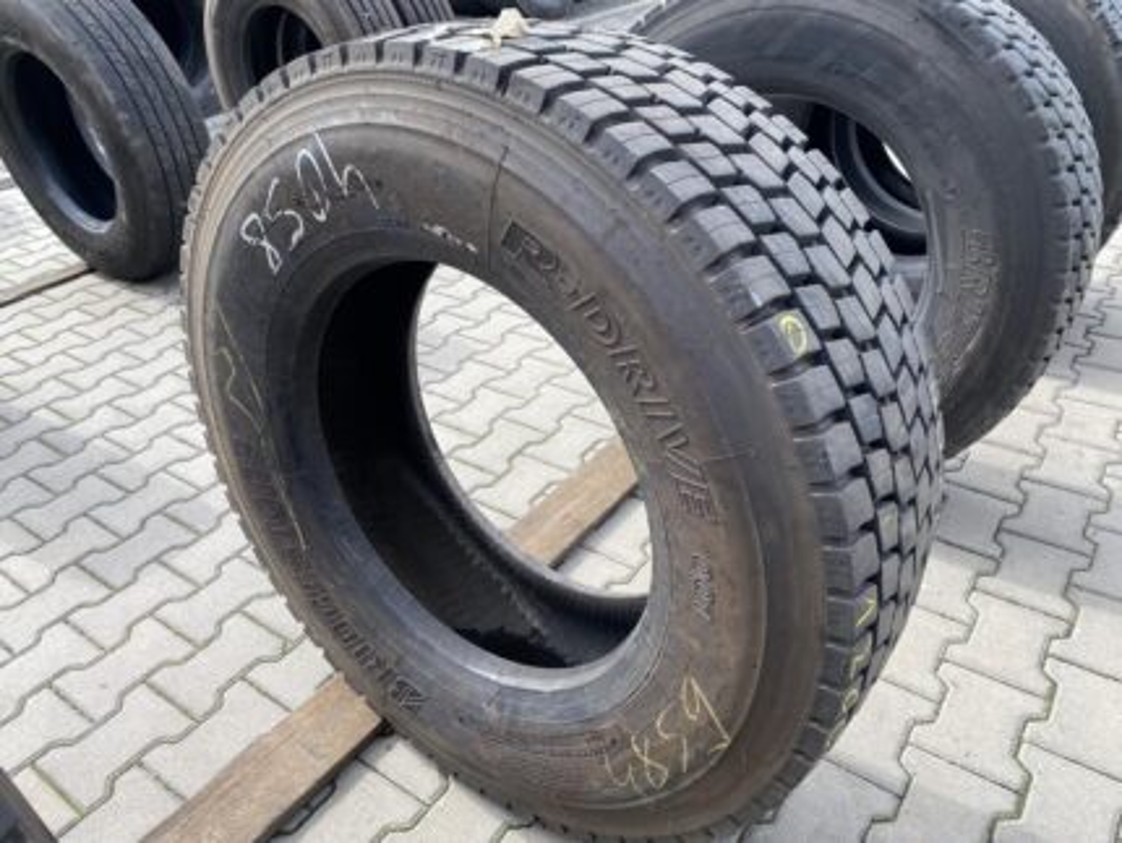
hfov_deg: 67.3
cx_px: 561
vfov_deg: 53.1
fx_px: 843
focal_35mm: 26
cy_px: 422
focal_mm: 4.25
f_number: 1.8
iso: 32
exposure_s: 1/510
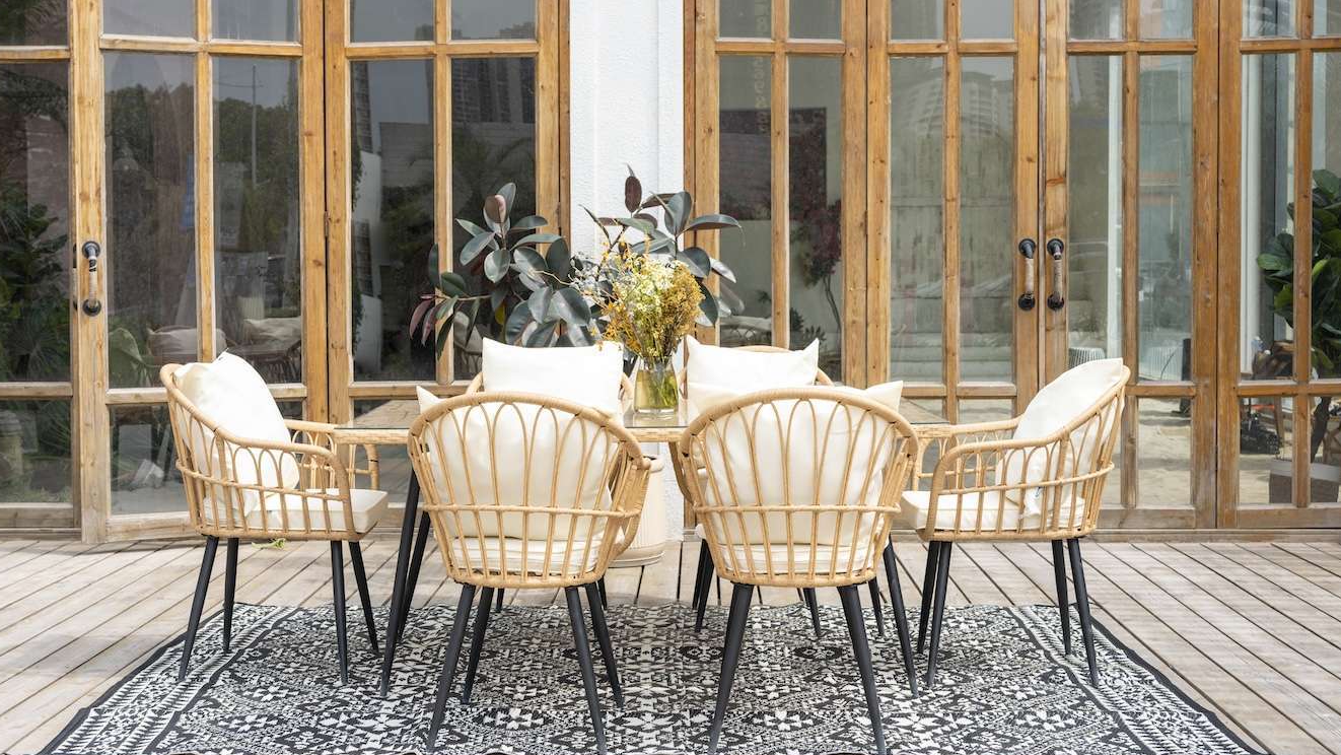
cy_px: 326
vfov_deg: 25.5
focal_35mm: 47
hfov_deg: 43.8
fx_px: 1666
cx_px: 660
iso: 100
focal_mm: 43.8
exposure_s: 1/160
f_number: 7.1
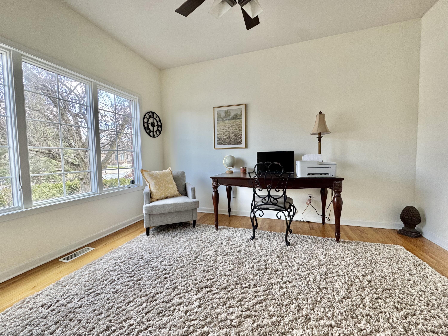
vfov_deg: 85.7
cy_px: 168
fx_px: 181
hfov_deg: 102.1
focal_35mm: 14
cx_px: 224
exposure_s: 1/99
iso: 125
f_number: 2.2
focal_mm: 2.22
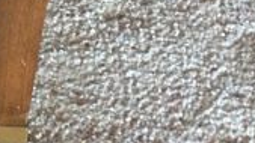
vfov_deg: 6.5
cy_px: -260
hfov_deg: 11.9
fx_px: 1176
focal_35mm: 174
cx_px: -110
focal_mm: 4.12
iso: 320
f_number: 2.2
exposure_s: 1/24
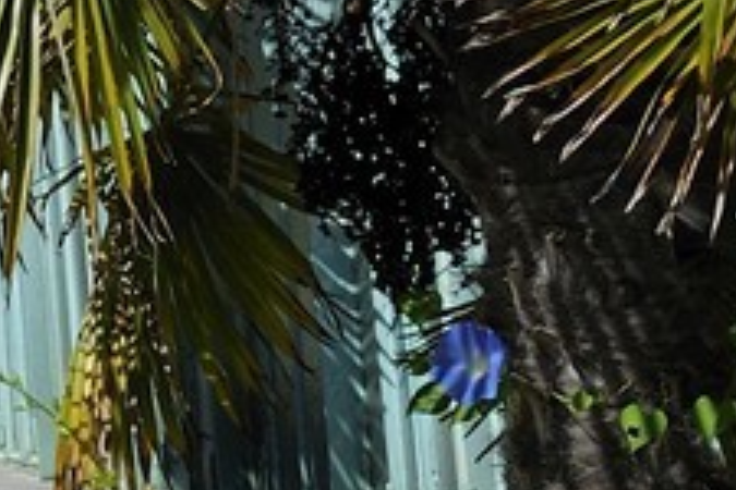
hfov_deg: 6.6
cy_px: -823
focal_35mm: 270
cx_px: -1757
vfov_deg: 4.9
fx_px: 5520
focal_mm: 38
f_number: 13
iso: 200
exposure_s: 1/200
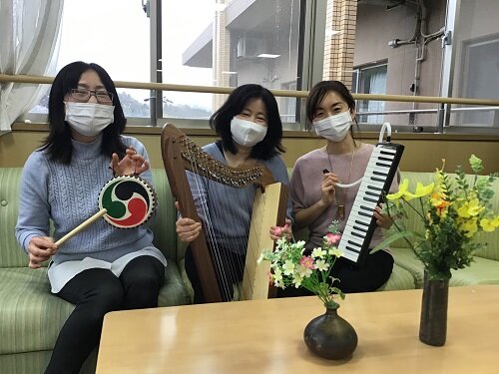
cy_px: 187
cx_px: 250
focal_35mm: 31
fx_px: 447
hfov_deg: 58.4
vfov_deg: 45.4
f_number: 2.4
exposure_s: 1/30
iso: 32
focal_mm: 3.3
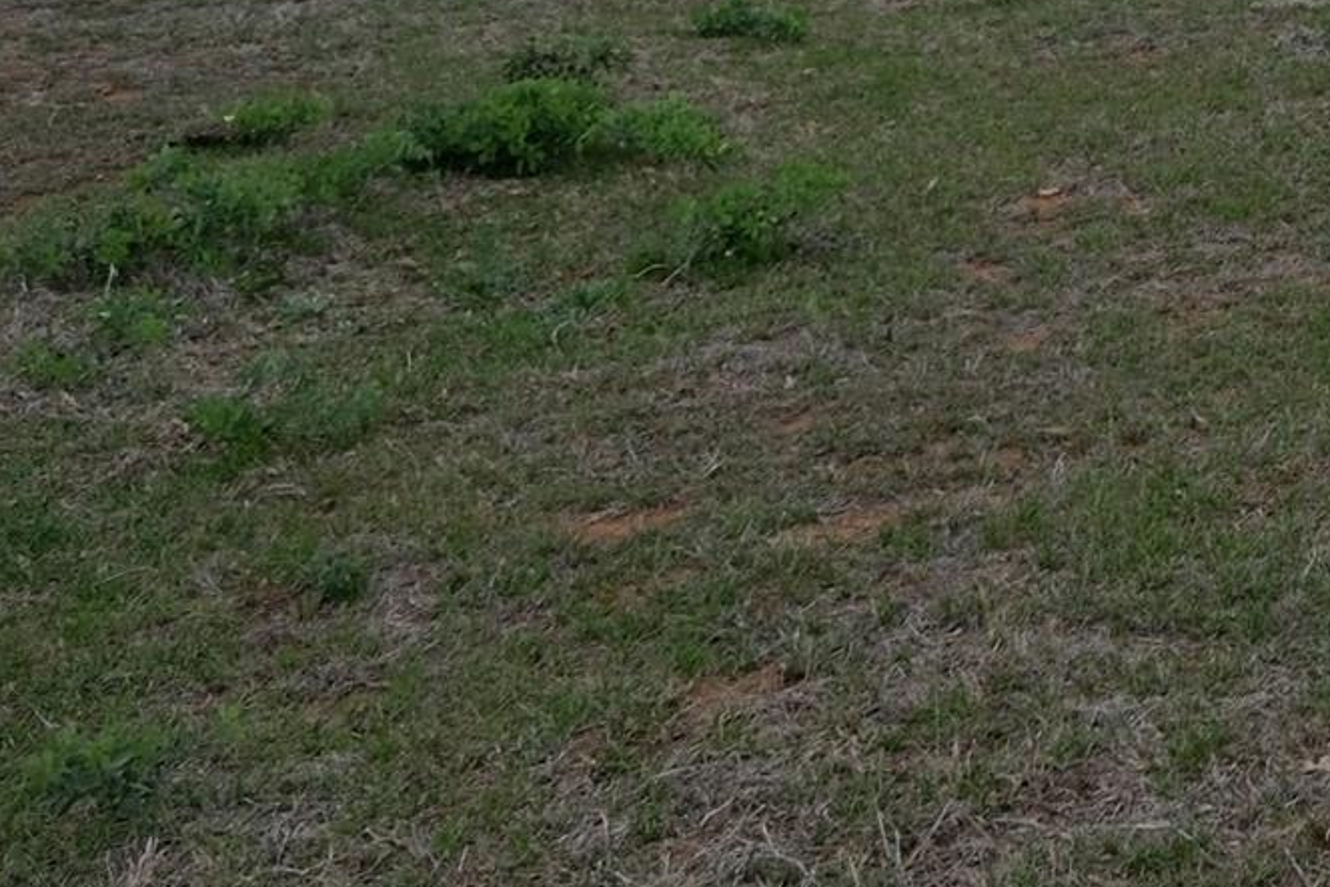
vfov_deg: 17.1
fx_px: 2734
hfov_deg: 22.2
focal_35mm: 74
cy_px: -327
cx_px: 2033
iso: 320
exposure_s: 1/1300
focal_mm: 16
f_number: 5.6
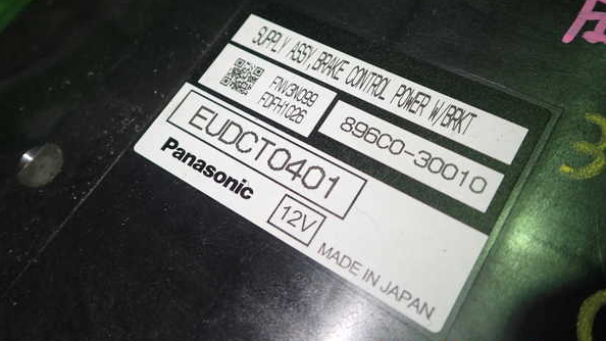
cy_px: 135
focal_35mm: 33
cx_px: 304
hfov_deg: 59.5
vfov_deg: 35.5
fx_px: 530
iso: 125
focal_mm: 5.4
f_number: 2.3
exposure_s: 1/60
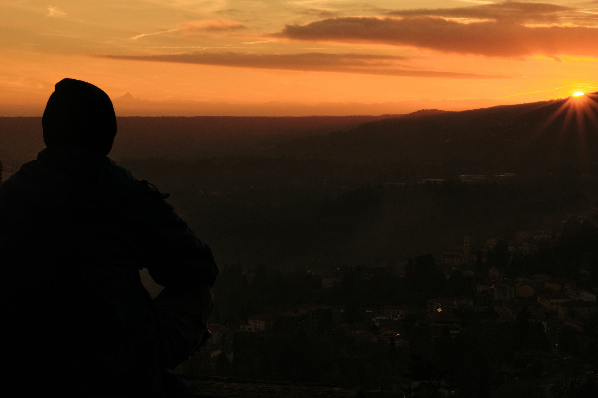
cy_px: 199
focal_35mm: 75
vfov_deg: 18.2
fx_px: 1246
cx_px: 299
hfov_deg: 27.0
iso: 2500
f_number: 20
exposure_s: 1/500
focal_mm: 50
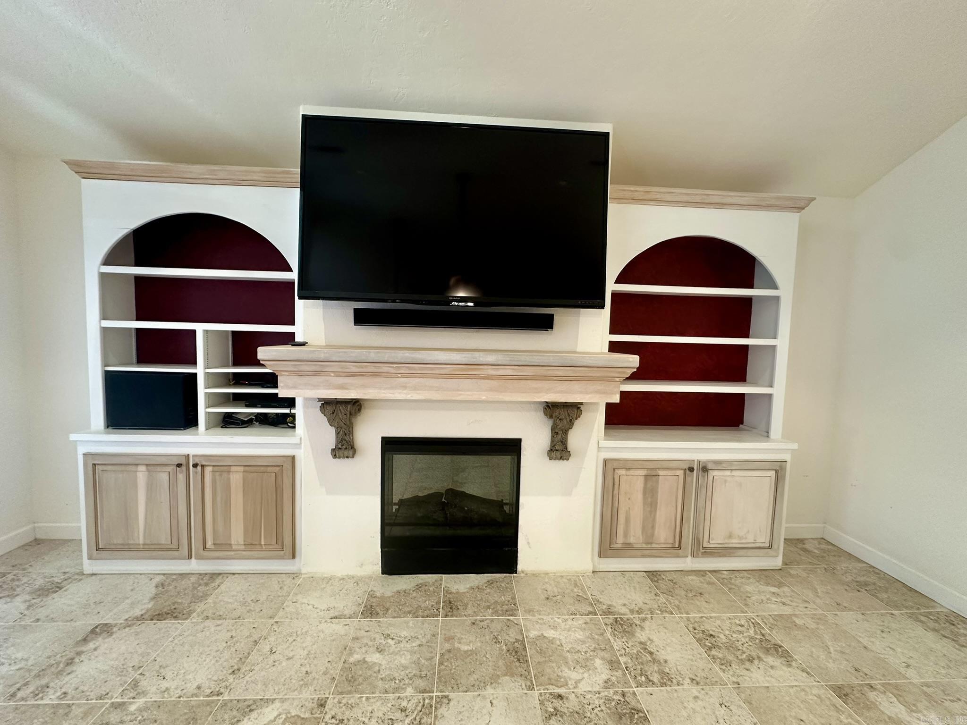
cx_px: 484
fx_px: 391
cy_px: 362
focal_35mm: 14
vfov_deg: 85.7
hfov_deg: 102.1
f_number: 2.2
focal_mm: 2.22
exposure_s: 1/60
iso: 200
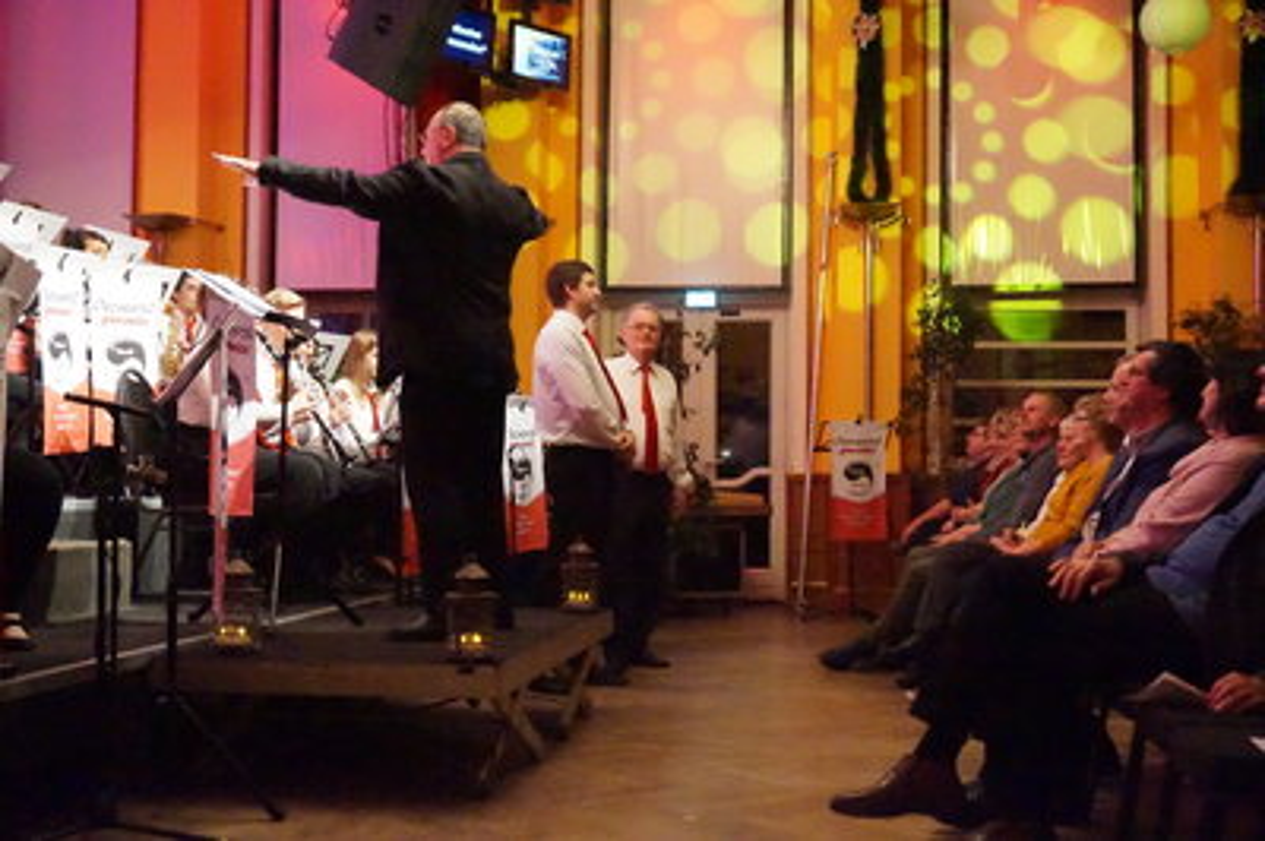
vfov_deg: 28.9
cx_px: 632
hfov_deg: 42.4
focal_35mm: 46
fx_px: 1633
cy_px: 420
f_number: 5.6
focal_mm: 31
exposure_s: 1/200
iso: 16000
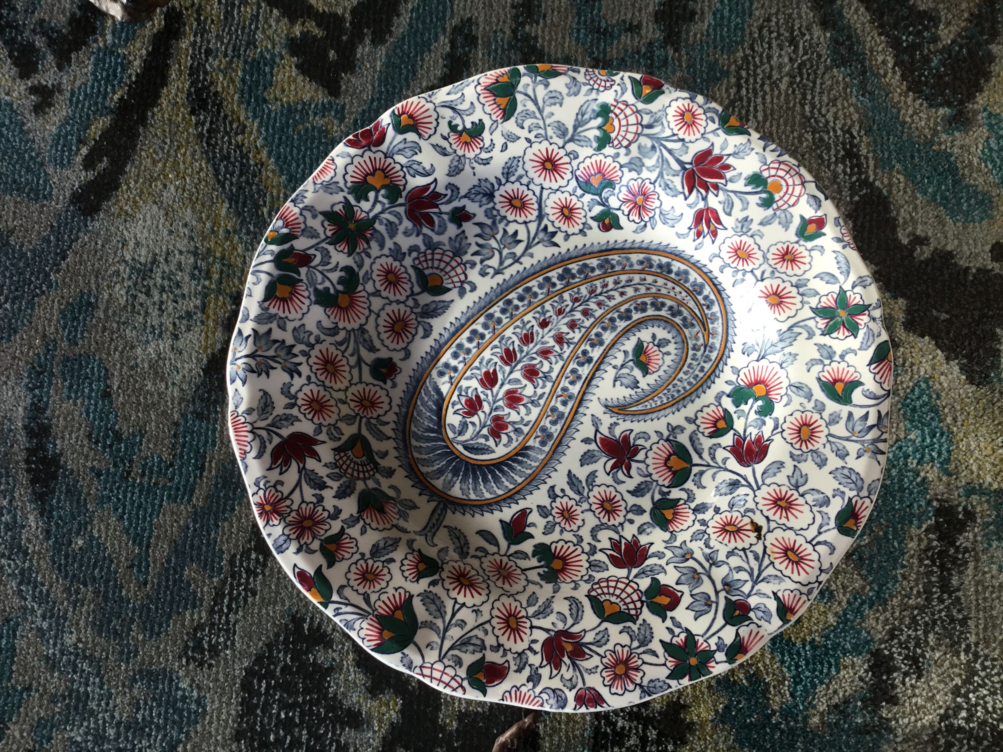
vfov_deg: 45.4
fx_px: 898
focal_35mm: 31
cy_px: 376
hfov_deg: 58.4
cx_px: 502
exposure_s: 1/100
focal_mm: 3.3
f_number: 2.4
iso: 40
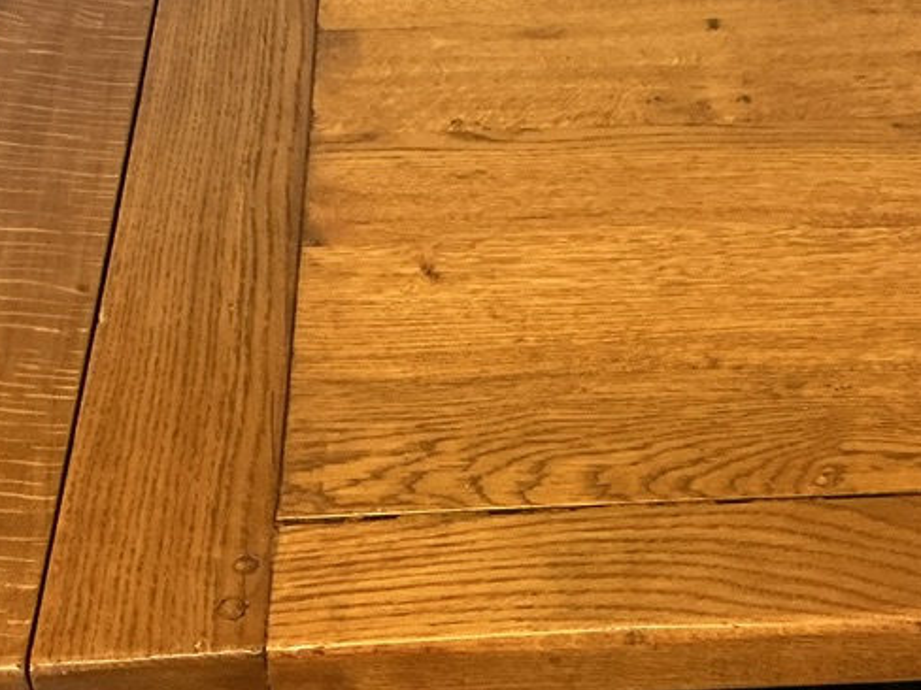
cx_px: 581
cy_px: 207
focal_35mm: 76
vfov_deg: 19.3
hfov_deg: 25.6
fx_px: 2022
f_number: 1.8
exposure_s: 1/25
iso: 320
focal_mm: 3
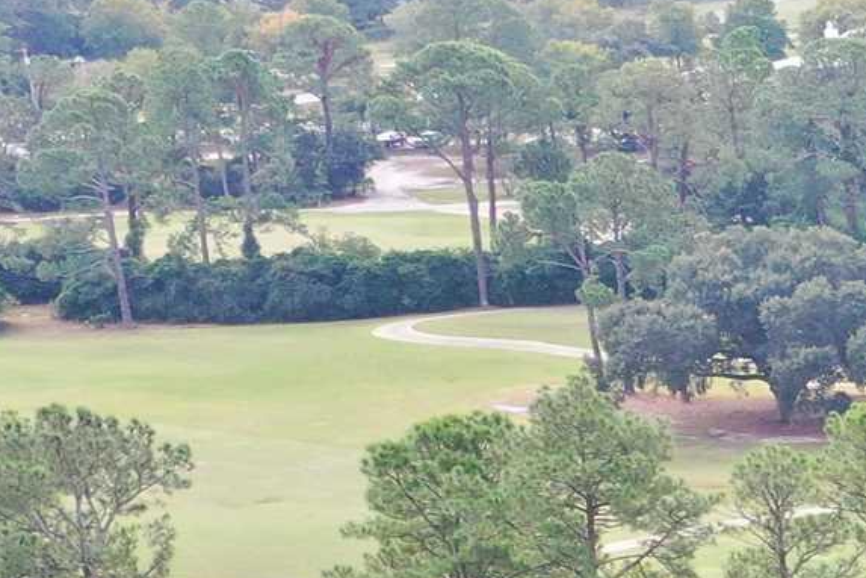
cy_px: 885
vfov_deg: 8.9
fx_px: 3608
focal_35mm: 150
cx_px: 2098
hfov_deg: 11.3
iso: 100
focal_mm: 10.26
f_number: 4.5
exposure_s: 1/160
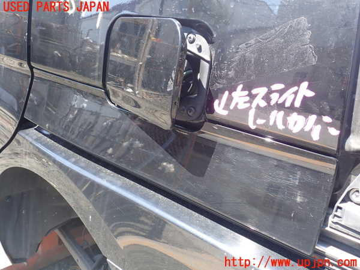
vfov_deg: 46.8
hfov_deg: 60.0
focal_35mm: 30
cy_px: 135
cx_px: 180
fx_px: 312
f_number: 3.2
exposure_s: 1/100
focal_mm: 5.4
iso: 100
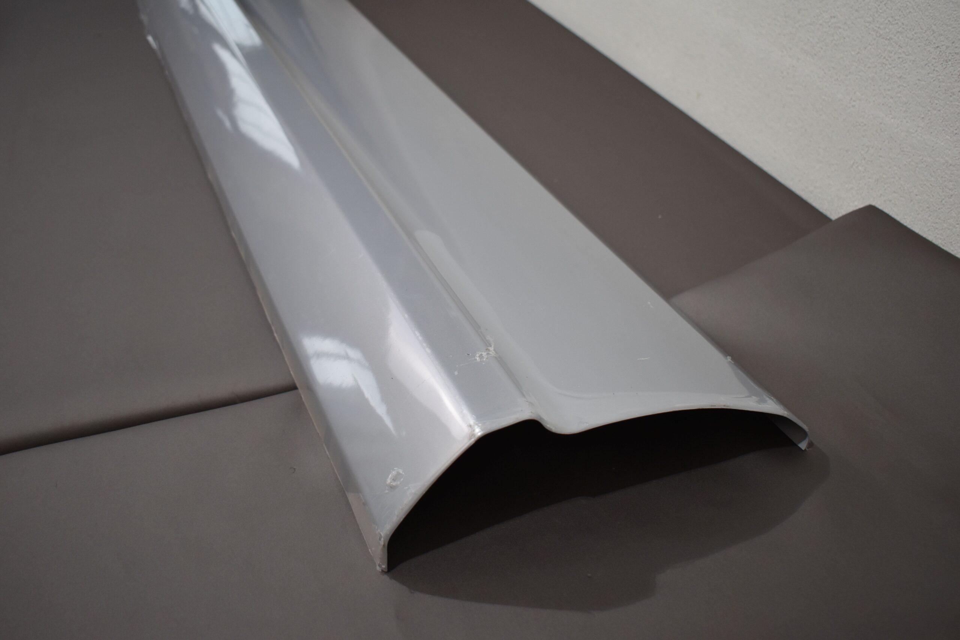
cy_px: 320
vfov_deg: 34.2
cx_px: 480
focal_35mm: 39
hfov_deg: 49.6
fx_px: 1040
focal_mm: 26
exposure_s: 1/250
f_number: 4
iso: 720
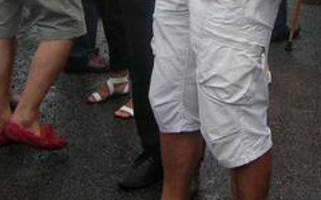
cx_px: 221
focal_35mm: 99
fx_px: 866
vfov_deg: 12.6
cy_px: -89
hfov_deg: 20.9
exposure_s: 1/190
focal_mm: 5.8
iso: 50
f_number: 2.8
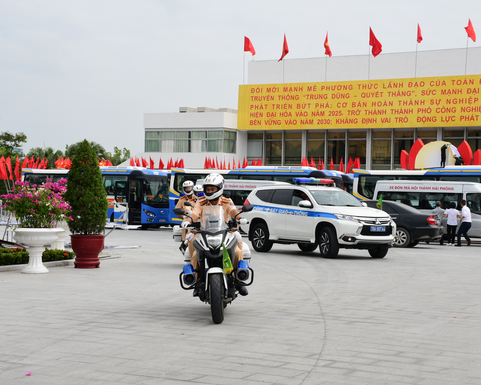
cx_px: 253
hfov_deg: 27.9
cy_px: 192
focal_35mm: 68
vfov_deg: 22.5
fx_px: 968
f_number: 14
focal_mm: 40
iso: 200
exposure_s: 1/200
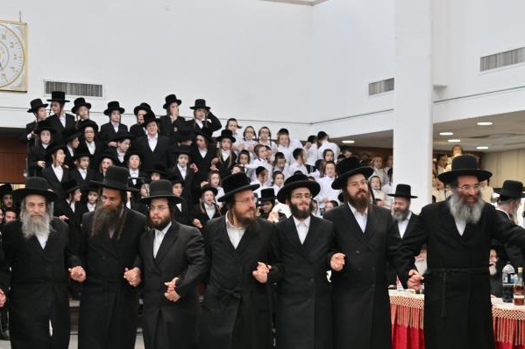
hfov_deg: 30.9
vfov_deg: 20.6
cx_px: 201
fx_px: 948
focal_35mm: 65
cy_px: 285
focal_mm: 38
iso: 160
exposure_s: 1/160
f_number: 4
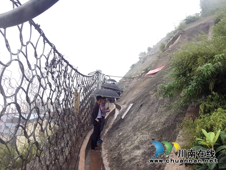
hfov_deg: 61.7
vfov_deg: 48.2
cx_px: 113
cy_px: 85
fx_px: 189
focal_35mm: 29
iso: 40
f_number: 2.2
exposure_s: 1/100
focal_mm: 4.15
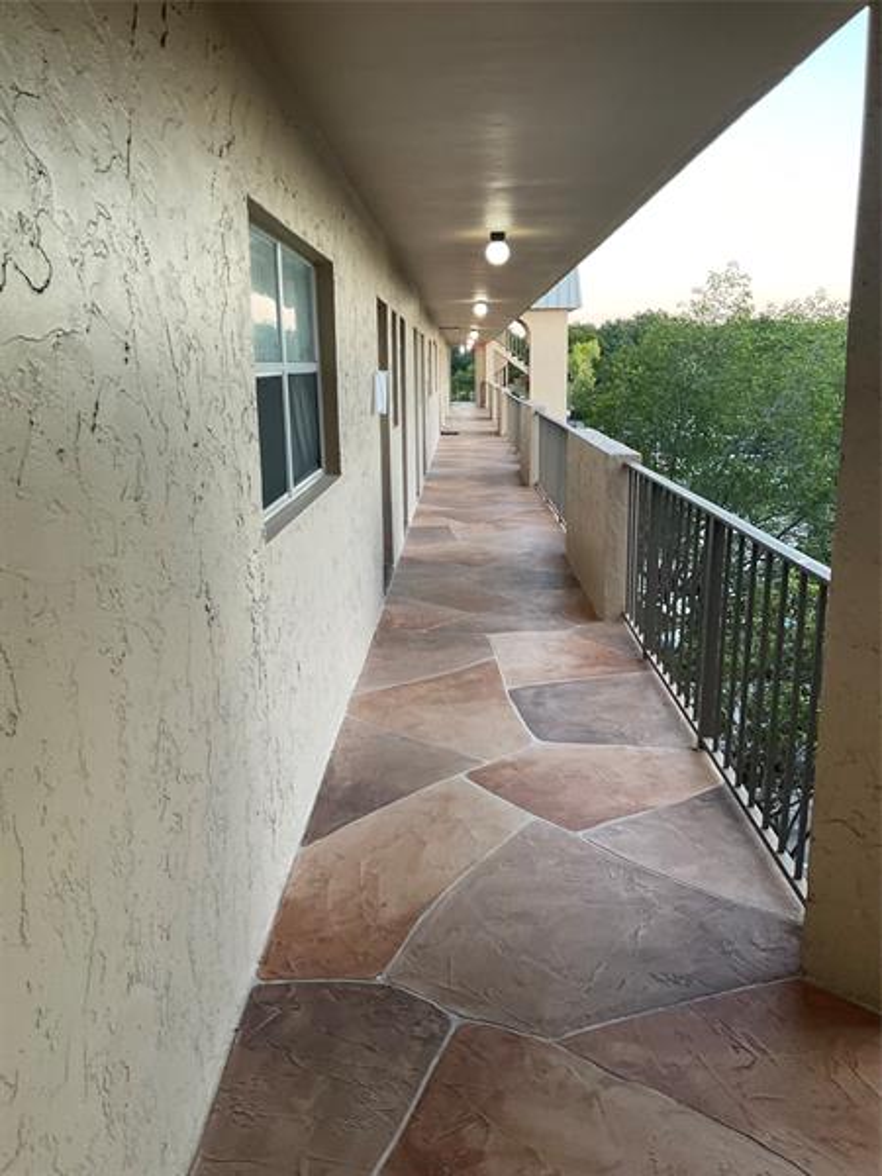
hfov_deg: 48.2
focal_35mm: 29
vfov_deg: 61.7
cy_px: 588
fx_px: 985
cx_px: 441
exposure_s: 1/60
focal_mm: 3
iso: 80
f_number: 1.8
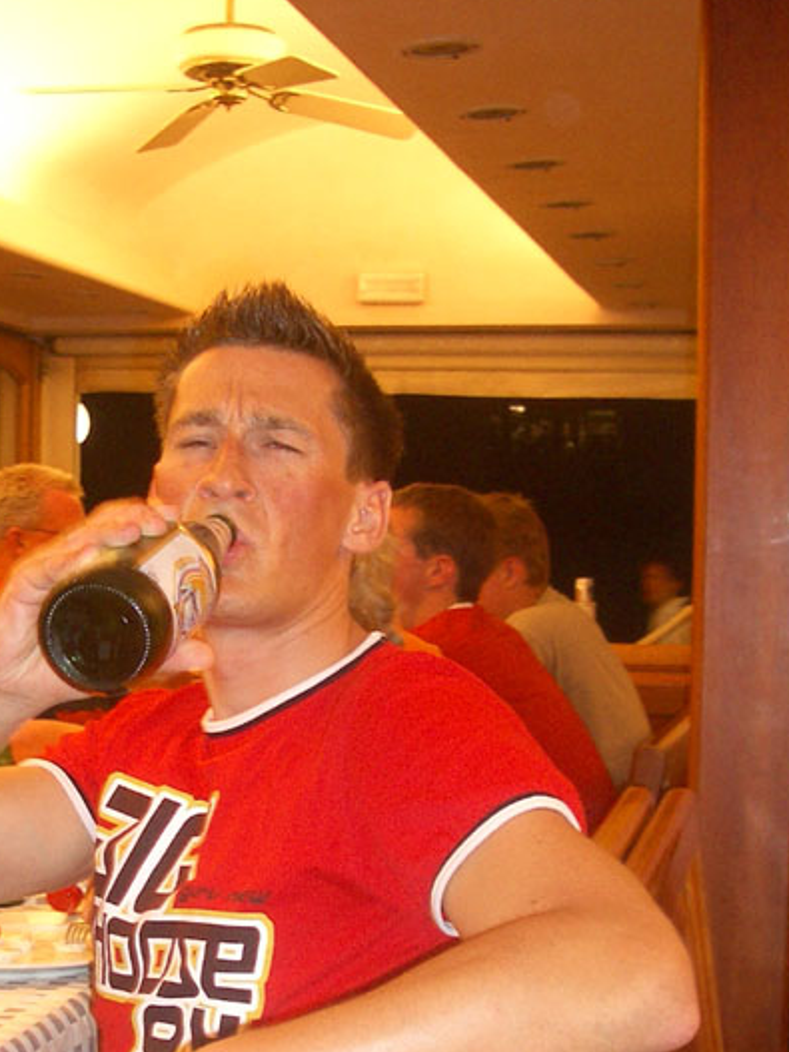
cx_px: 260
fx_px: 2067
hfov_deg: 21.5
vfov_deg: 28.4
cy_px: 689
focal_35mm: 68
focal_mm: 5.8
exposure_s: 1/30
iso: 100
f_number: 2.6
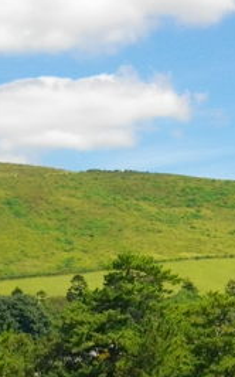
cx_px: 93
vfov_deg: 13.2
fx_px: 1621
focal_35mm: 158
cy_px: 291
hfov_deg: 8.3
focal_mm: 11
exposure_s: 1/80
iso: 100
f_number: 12.5
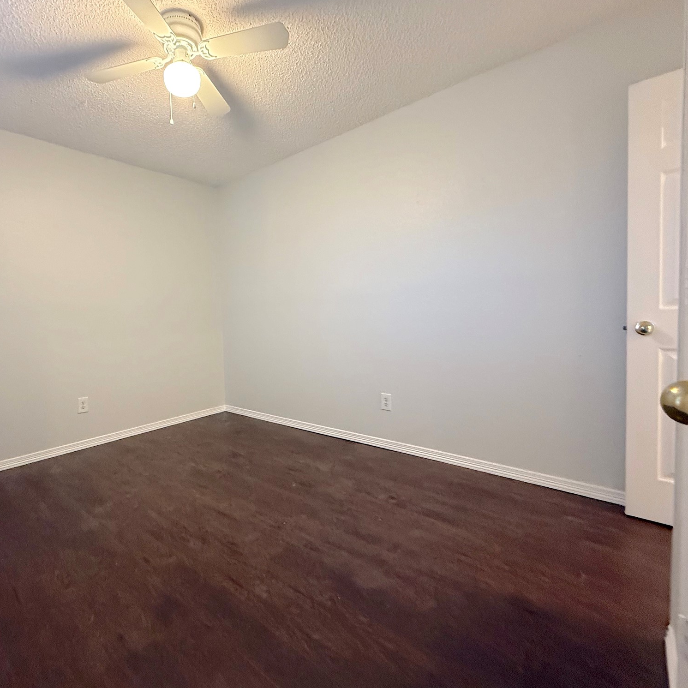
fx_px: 382
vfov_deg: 84.0
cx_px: 269
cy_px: 335
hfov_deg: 82.7
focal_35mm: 17
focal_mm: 2.22
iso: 640
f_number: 2.2
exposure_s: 1/60
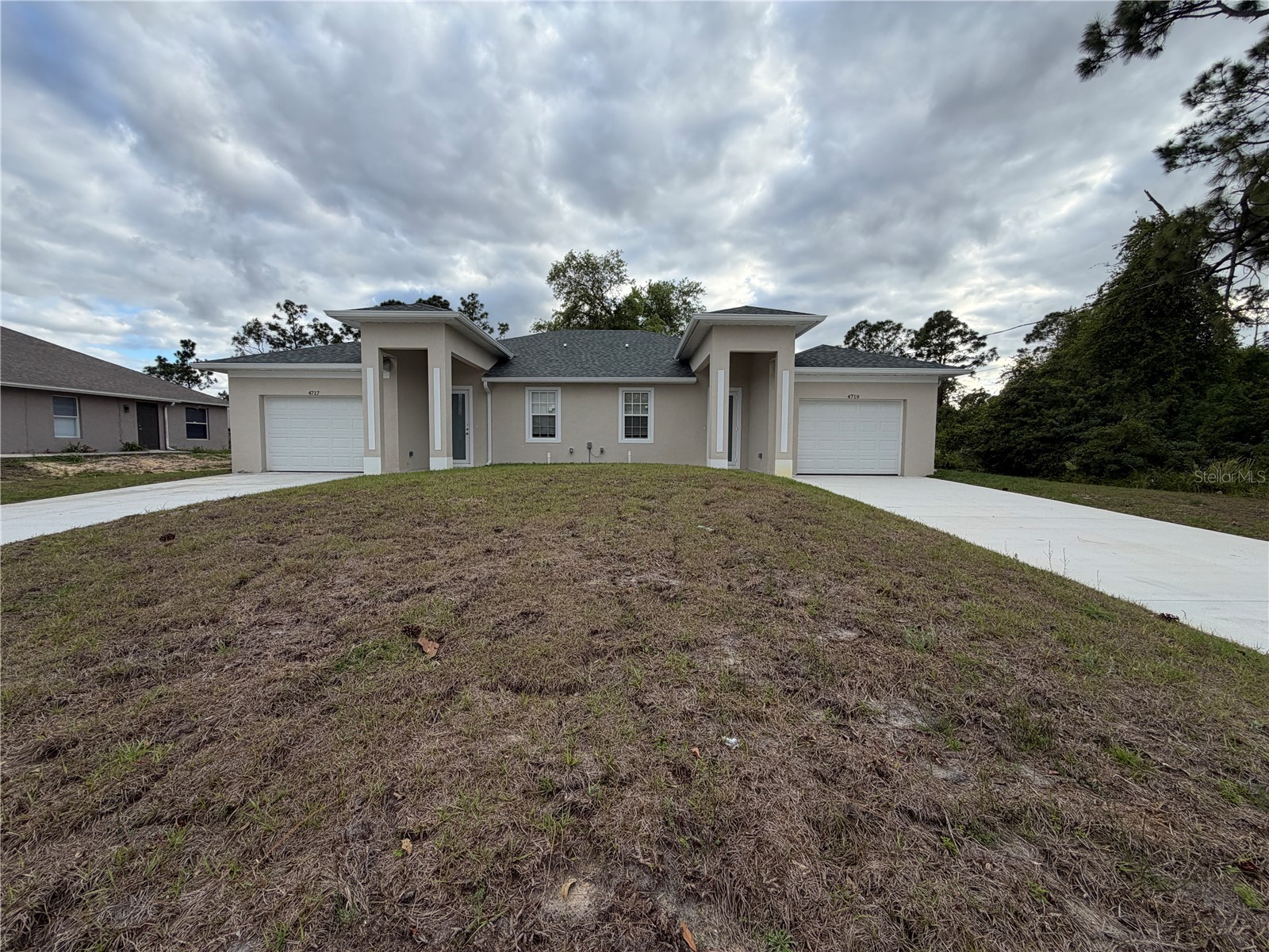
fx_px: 513
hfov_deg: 102.1
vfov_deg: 85.7
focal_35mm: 14
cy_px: 476
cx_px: 634
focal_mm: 2.22
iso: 40
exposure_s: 1/514
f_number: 2.2
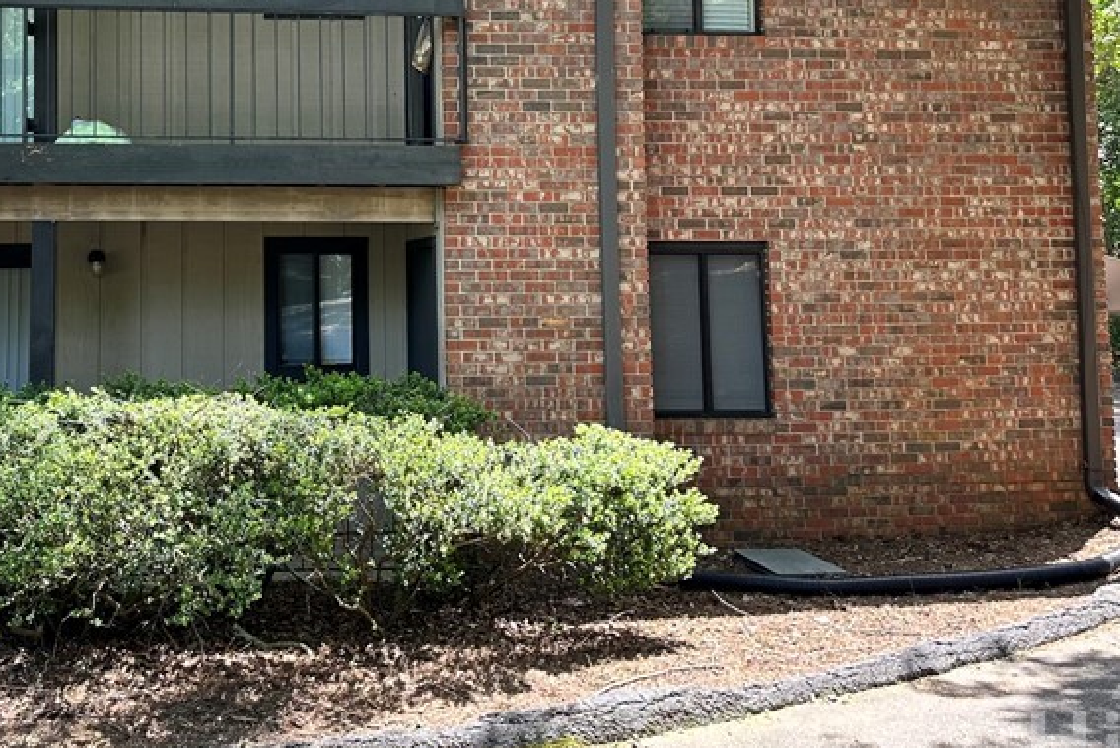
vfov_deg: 29.2
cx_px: 292
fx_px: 1400
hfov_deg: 42.4
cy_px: 142
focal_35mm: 45
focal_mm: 6.86
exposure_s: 1/287
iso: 80
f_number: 1.78
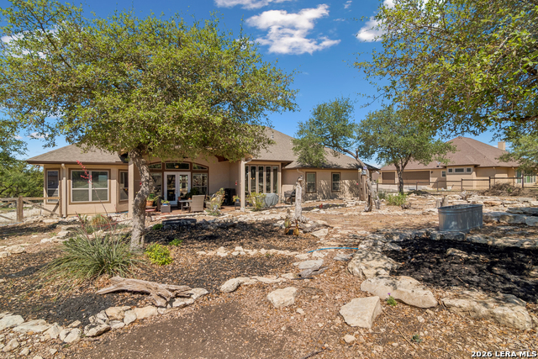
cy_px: 180
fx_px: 239
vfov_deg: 73.8
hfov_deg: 96.7
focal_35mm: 16
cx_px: 269
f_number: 11
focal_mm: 11
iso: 100
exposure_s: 1/500
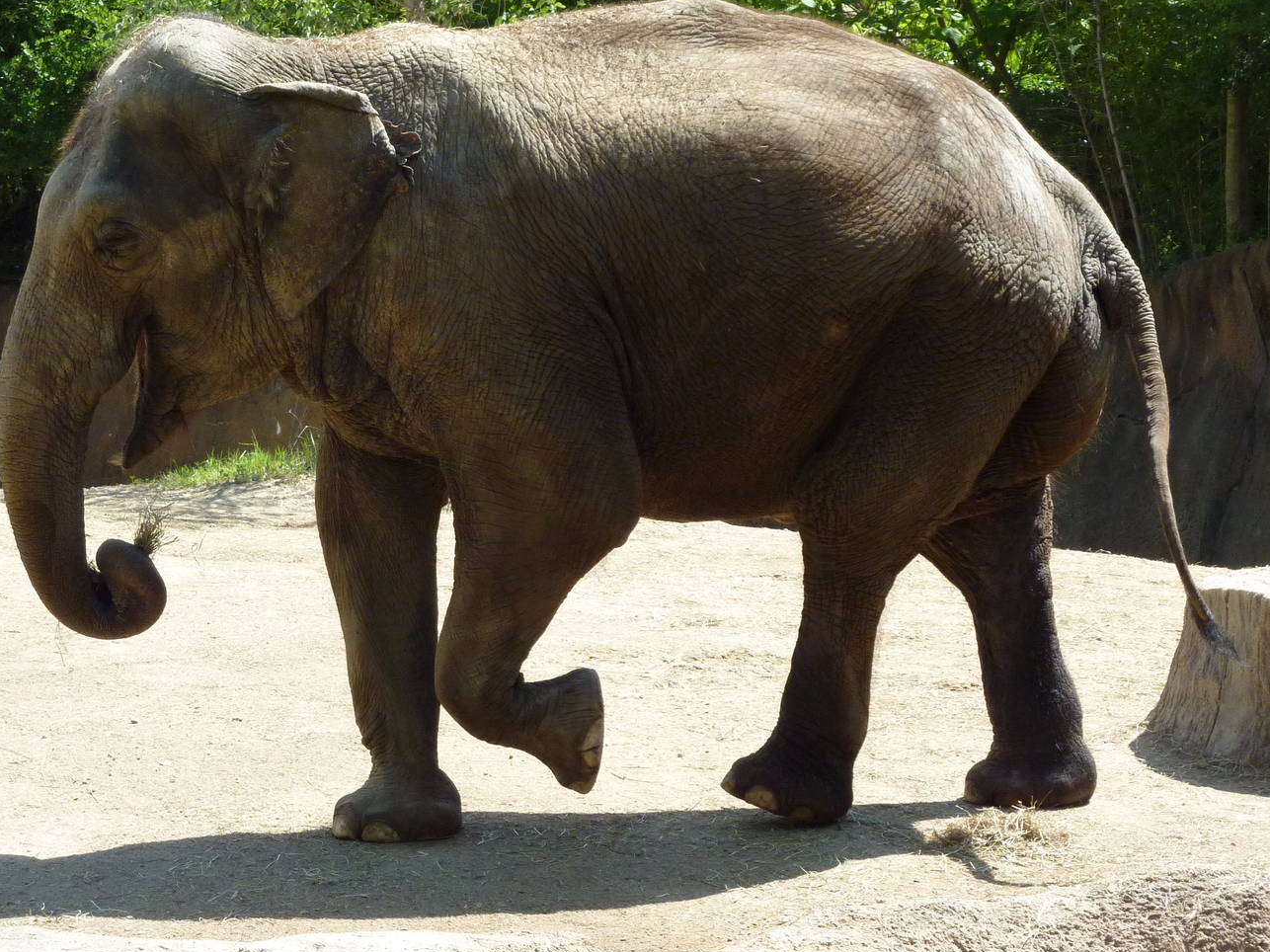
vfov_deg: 13.2
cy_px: 395
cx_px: 551
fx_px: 4108
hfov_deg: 17.6
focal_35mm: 112
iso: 200
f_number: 4.3
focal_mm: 14.7
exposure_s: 1/500
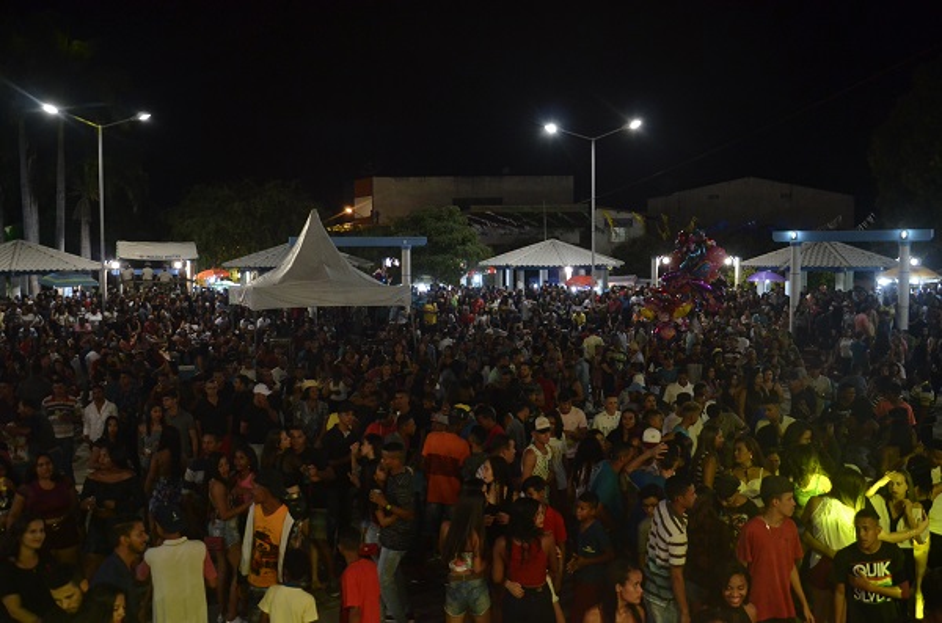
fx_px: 940
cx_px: 471
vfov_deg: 36.7
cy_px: 312
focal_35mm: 36
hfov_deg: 53.2
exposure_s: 1/80
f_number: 4
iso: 2500
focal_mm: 24
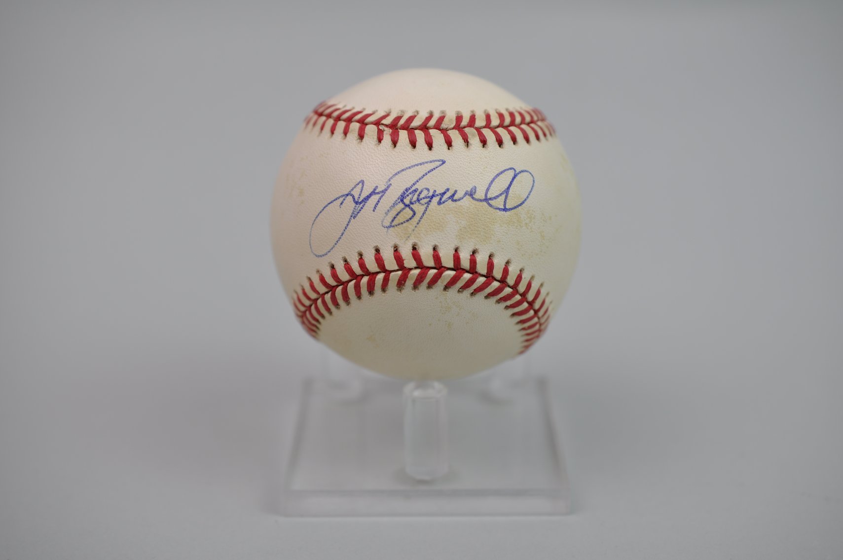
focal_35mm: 60
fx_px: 1403
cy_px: 280
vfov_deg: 22.6
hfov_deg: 33.4
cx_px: 422
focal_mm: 40
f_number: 4
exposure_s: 1/60
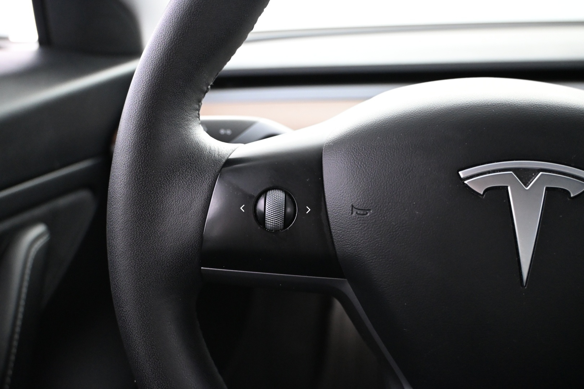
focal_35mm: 31
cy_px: 194
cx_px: 292
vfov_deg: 42.6
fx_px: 499
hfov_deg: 60.7
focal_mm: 20.5
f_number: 3.8
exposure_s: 1/30
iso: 4000
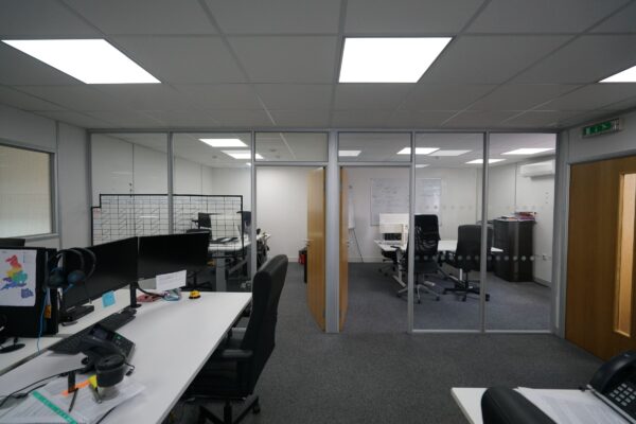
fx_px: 283
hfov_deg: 96.7
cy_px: 212
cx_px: 318
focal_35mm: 16
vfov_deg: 73.7
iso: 2000
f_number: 4
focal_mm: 16
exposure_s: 1/160
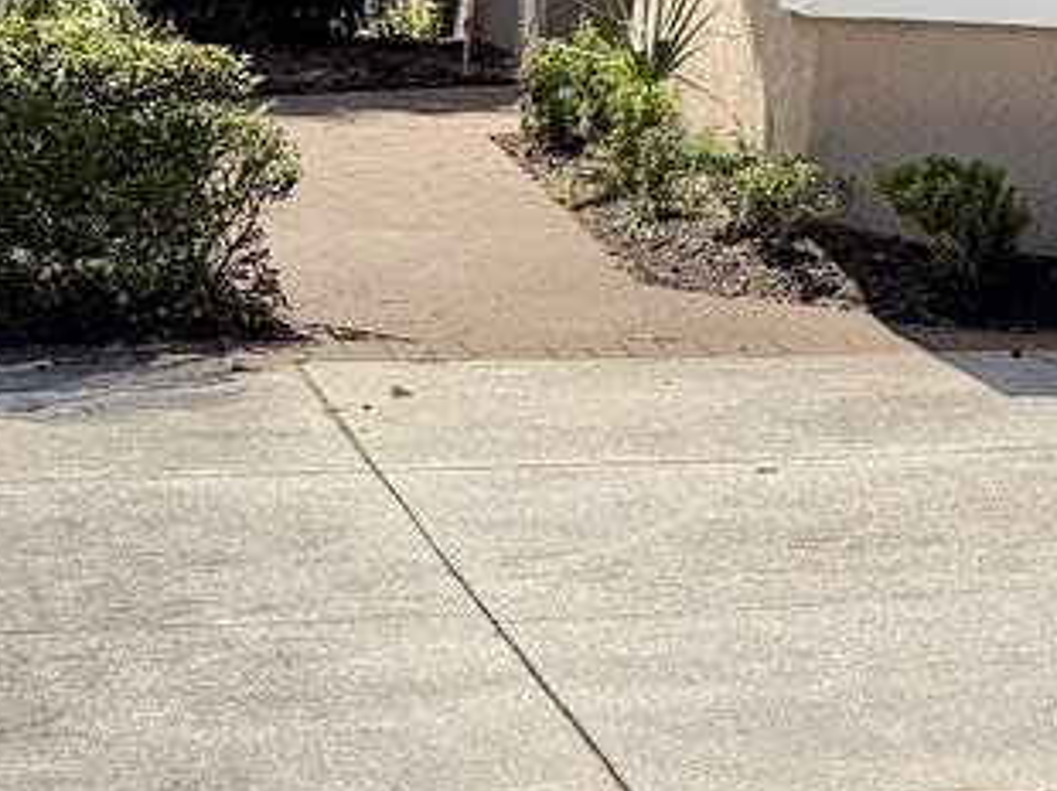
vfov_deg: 11.1
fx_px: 3783
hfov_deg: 13.6
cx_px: 2100
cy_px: -638
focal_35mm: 124
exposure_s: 1/6711
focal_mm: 6.76
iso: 80
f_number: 1.78
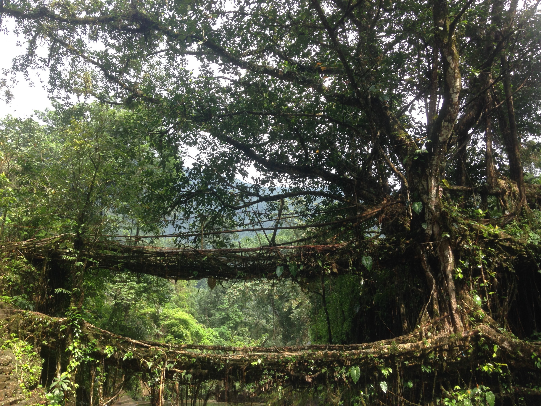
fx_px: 516
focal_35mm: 33
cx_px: 270
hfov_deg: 55.4
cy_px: 203
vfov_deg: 42.9
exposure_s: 1/162
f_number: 2.4
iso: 50
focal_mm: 4.12
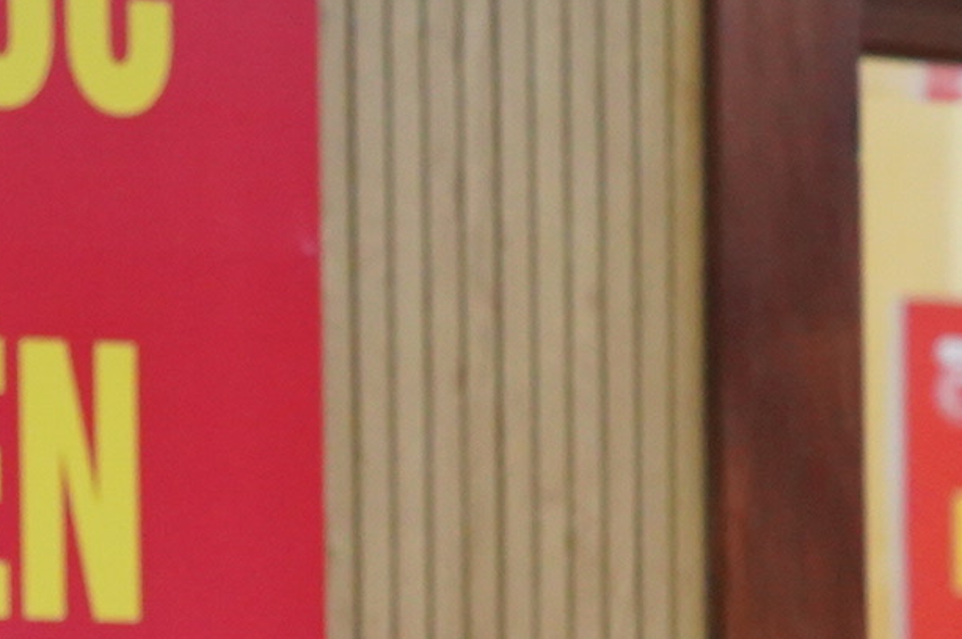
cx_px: -725
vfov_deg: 4.9
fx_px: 7205
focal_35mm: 270
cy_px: 1473
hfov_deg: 7.4
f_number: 5.6
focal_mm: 55
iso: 5000
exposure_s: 1/125
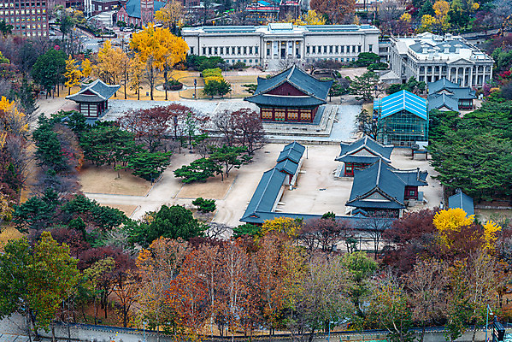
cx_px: 256
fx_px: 1209
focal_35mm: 85
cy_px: 171
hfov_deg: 23.9
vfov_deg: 16.1
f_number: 10
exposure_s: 1/1.67
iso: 200
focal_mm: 85
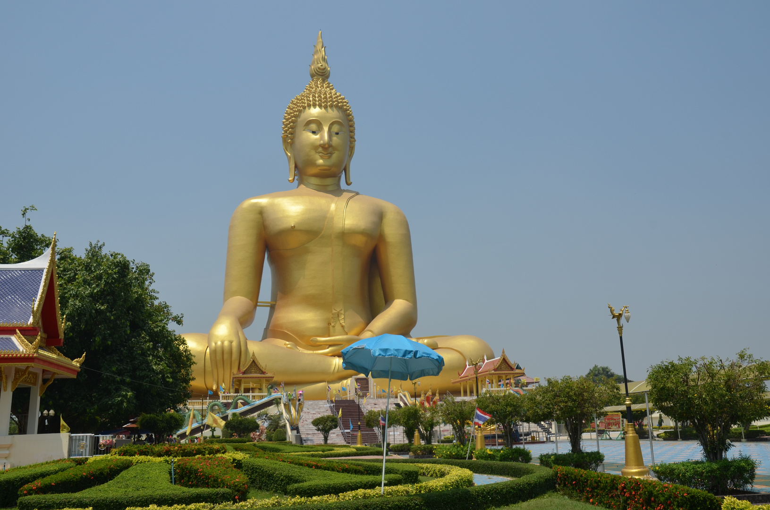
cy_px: 255
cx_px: 385
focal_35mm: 33
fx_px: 704
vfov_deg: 39.8
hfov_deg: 57.3
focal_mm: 22
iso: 100
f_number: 10
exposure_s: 1/400
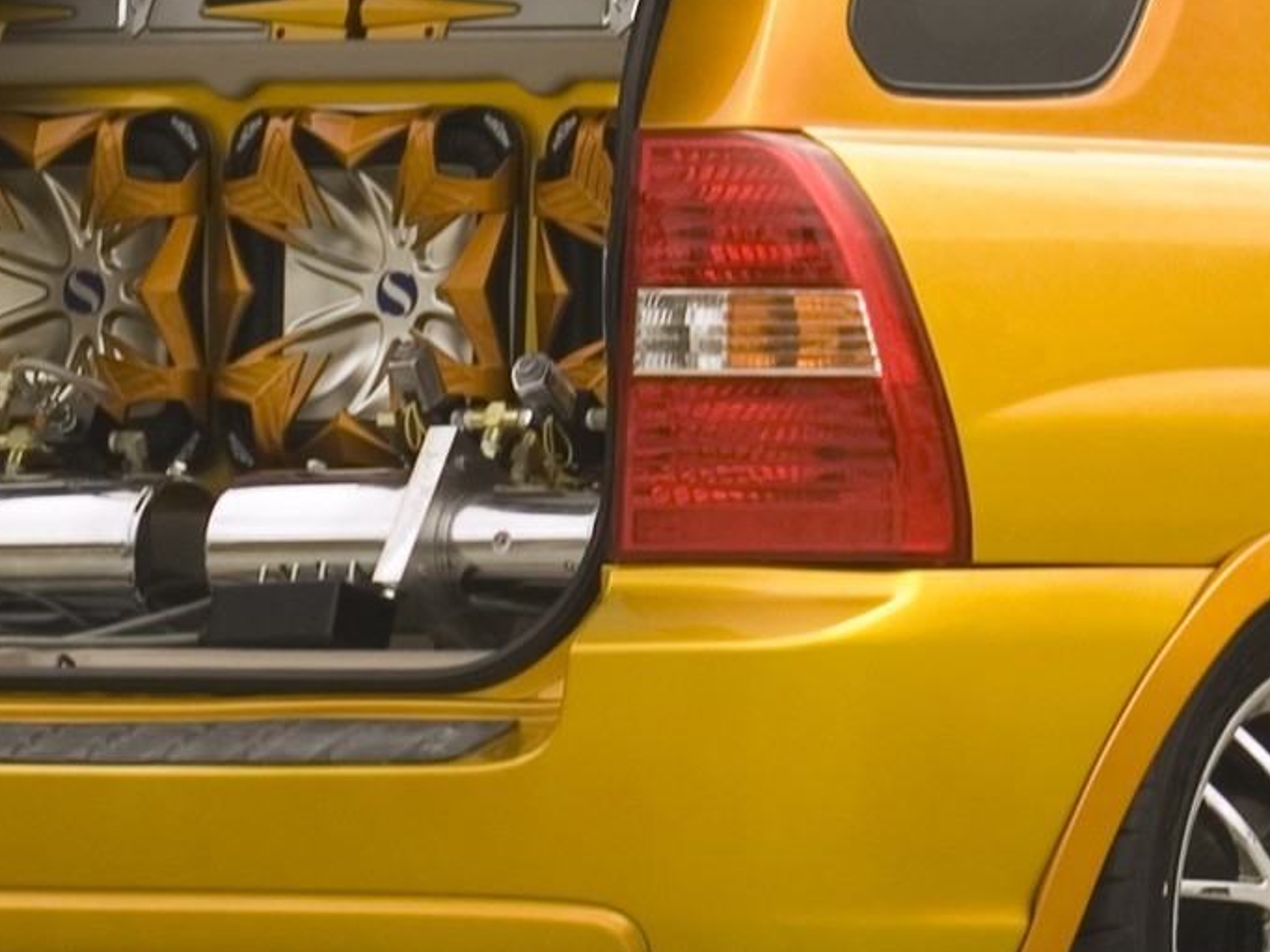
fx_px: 25196
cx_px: 1197
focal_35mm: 687
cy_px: 20
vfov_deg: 2.2
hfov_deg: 2.9
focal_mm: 130
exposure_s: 1/8
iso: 200
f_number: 8
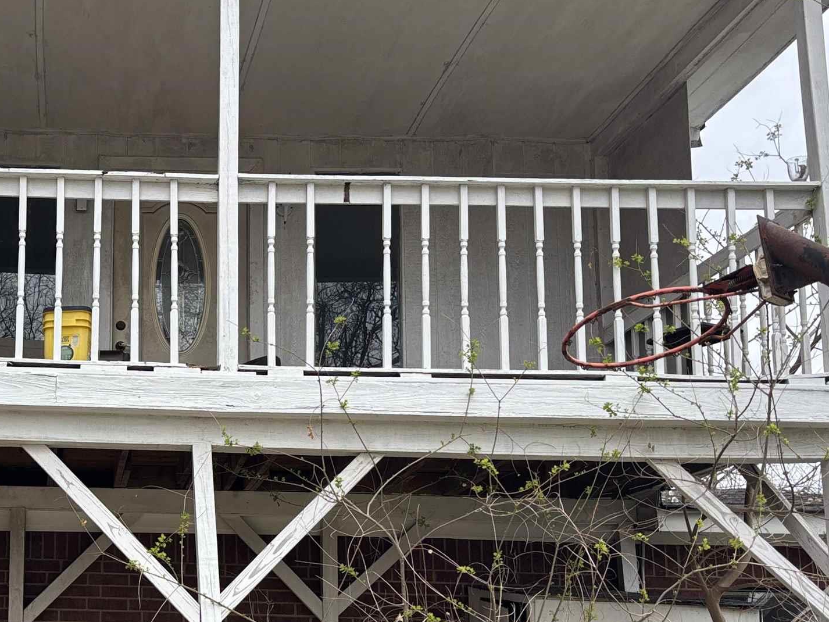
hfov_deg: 32.5
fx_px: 1341
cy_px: 481
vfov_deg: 25.7
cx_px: 68
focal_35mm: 56
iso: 50
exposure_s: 1/894
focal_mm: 5.96
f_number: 1.6
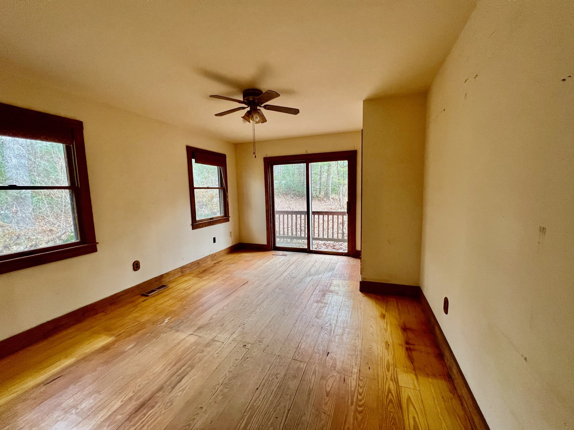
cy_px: 215
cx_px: 287
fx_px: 216
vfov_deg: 89.9
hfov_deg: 106.2
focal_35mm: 13
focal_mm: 1.57
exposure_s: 1/120
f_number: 1.8
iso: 200
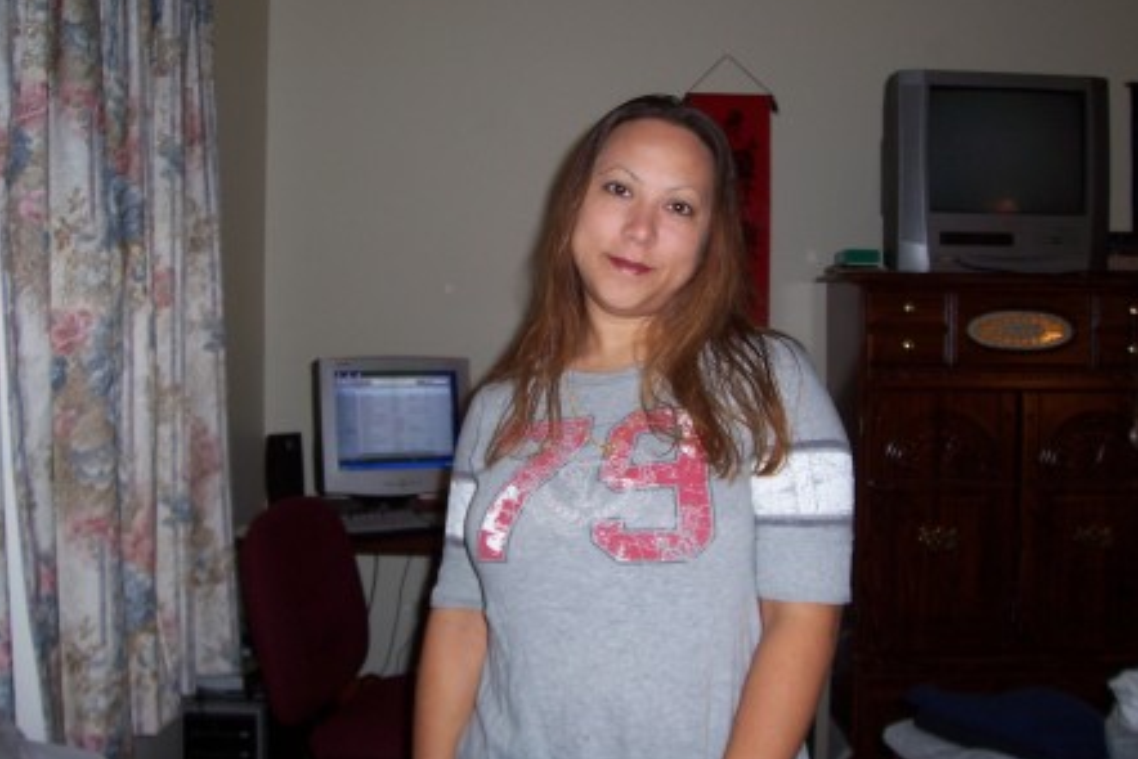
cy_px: 336
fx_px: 1138
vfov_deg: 36.9
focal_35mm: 36
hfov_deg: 53.1
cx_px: 572
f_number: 2.7
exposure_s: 1/60
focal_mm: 5.6
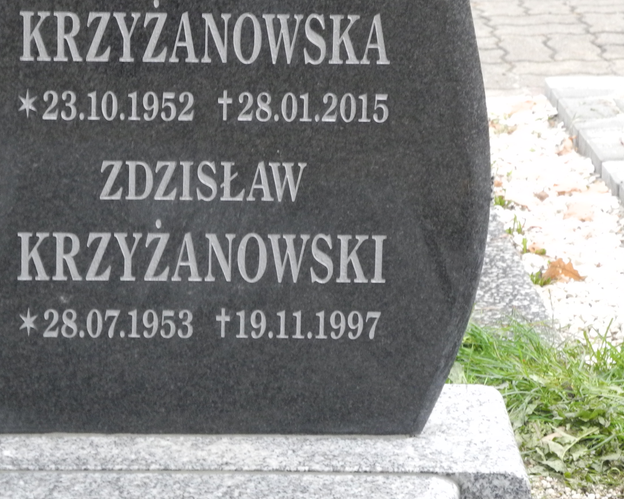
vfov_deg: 9.0
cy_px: 118
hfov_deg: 11.2
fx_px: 3176
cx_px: 193
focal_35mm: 172
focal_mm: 22.5
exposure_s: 1/25
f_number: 4.5
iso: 400
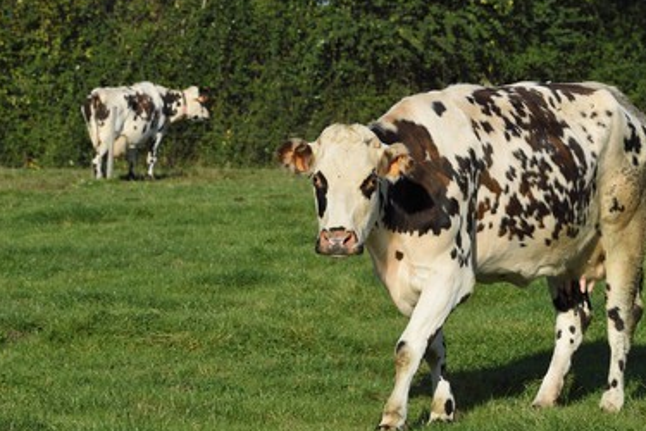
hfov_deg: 12.2
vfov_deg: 8.2
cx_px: 351
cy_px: 214
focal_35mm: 168
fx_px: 3014
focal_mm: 150
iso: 200
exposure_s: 1/320
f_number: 13
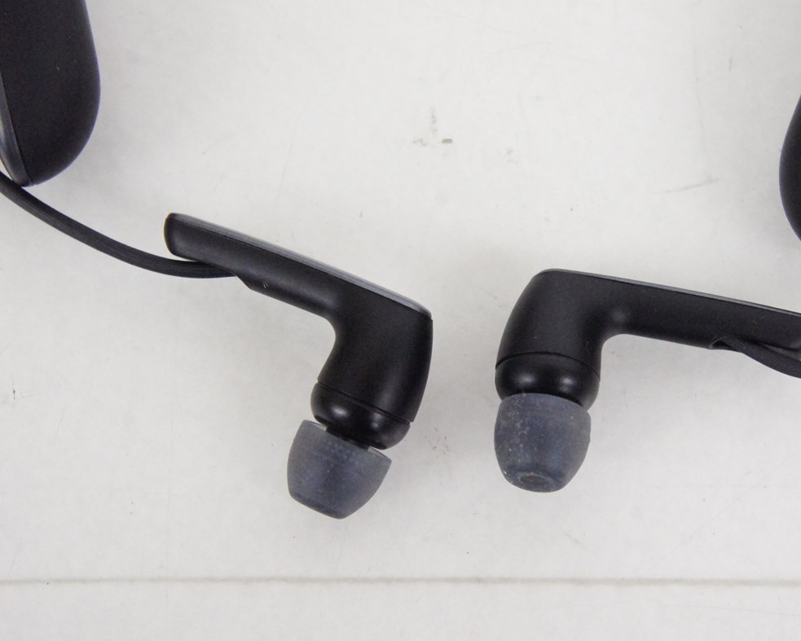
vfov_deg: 21.3
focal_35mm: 72
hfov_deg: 26.4
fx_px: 1707
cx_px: 469
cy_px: 320
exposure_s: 1/50
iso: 6400
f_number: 10
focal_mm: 42
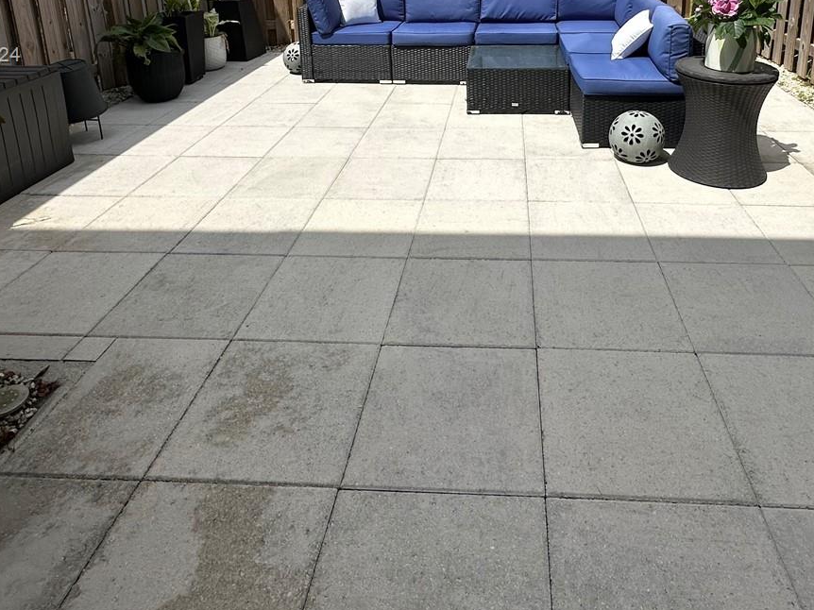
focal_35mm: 26
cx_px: 474
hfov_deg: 66.9
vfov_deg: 47.5
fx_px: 611
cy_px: 57
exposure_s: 1/4651
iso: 50
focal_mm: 2.22
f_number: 2.2
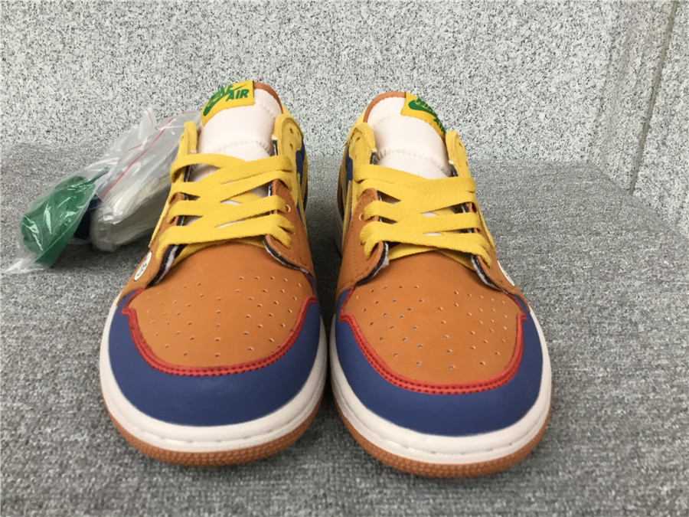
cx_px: 344
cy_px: 258
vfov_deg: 45.4
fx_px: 617
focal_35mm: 31
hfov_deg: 58.4
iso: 40
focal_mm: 3.3
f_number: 2.4
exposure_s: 1/33
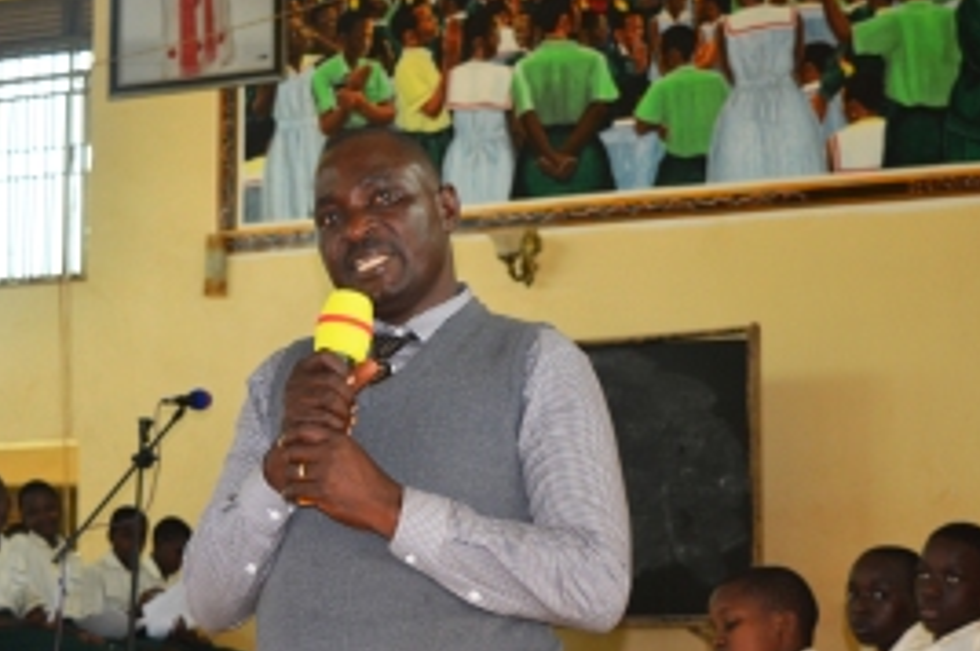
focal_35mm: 78
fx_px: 2116
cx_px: 446
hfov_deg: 26.1
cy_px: 508
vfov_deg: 17.4
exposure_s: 1/60
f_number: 4.2
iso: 500
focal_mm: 31
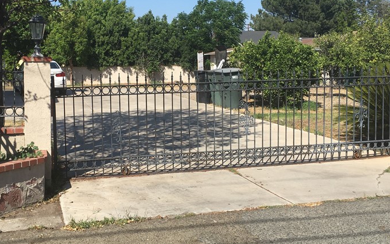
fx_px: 489
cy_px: 96
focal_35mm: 46
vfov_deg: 27.9
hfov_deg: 43.3
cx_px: 157
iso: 25
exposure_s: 1/1451
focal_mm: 4.15
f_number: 2.2
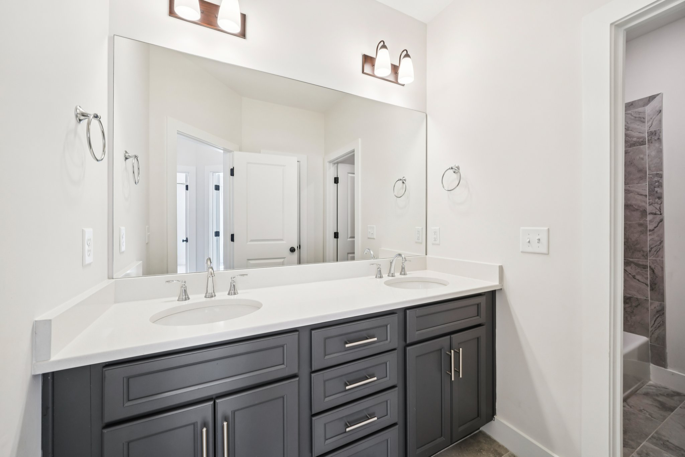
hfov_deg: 104.3
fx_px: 266
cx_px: 342
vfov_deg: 81.2
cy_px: 228
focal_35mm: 14
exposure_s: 1/30
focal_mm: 14
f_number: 8
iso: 400
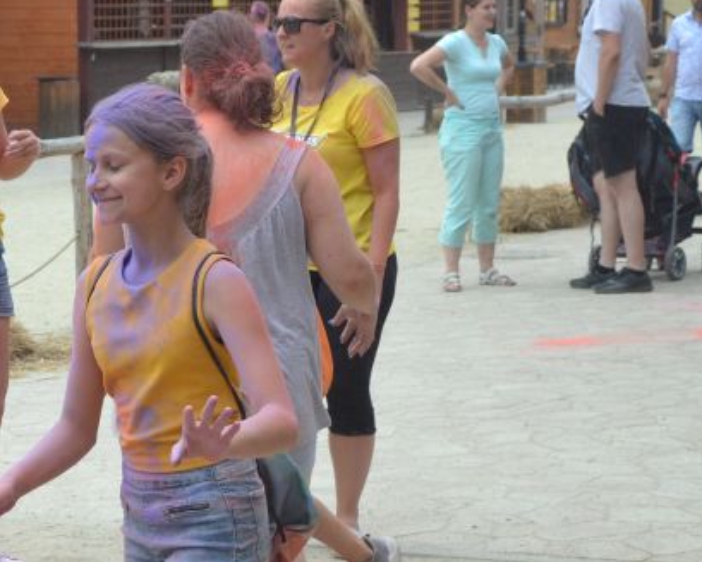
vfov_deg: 12.4
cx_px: 204
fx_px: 2576
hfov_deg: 15.5
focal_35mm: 124
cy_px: 399
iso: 400
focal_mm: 30
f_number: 4.5
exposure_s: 1/1000
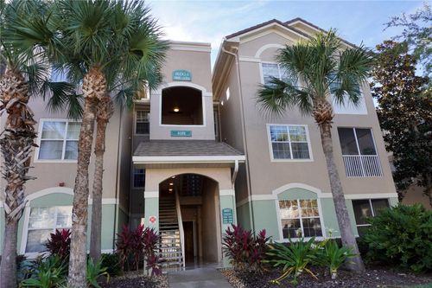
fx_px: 288
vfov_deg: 53.1
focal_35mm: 24
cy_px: 144
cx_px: 216
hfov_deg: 73.8
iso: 100
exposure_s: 1/160
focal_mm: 16
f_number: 5.6
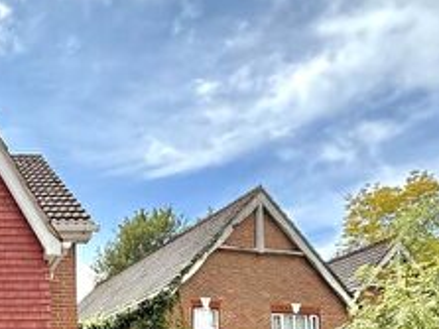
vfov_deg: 27.2
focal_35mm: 44
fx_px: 558
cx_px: -49
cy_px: 434
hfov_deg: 36.2
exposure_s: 1/1339
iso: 64
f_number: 2.2
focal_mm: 2.22
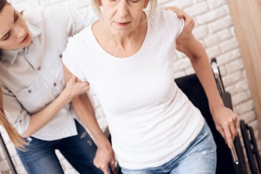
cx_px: 113
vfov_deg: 19.2
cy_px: 85
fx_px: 515
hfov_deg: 28.4
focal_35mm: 71
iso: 400
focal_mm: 52
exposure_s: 1/100
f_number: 3.2
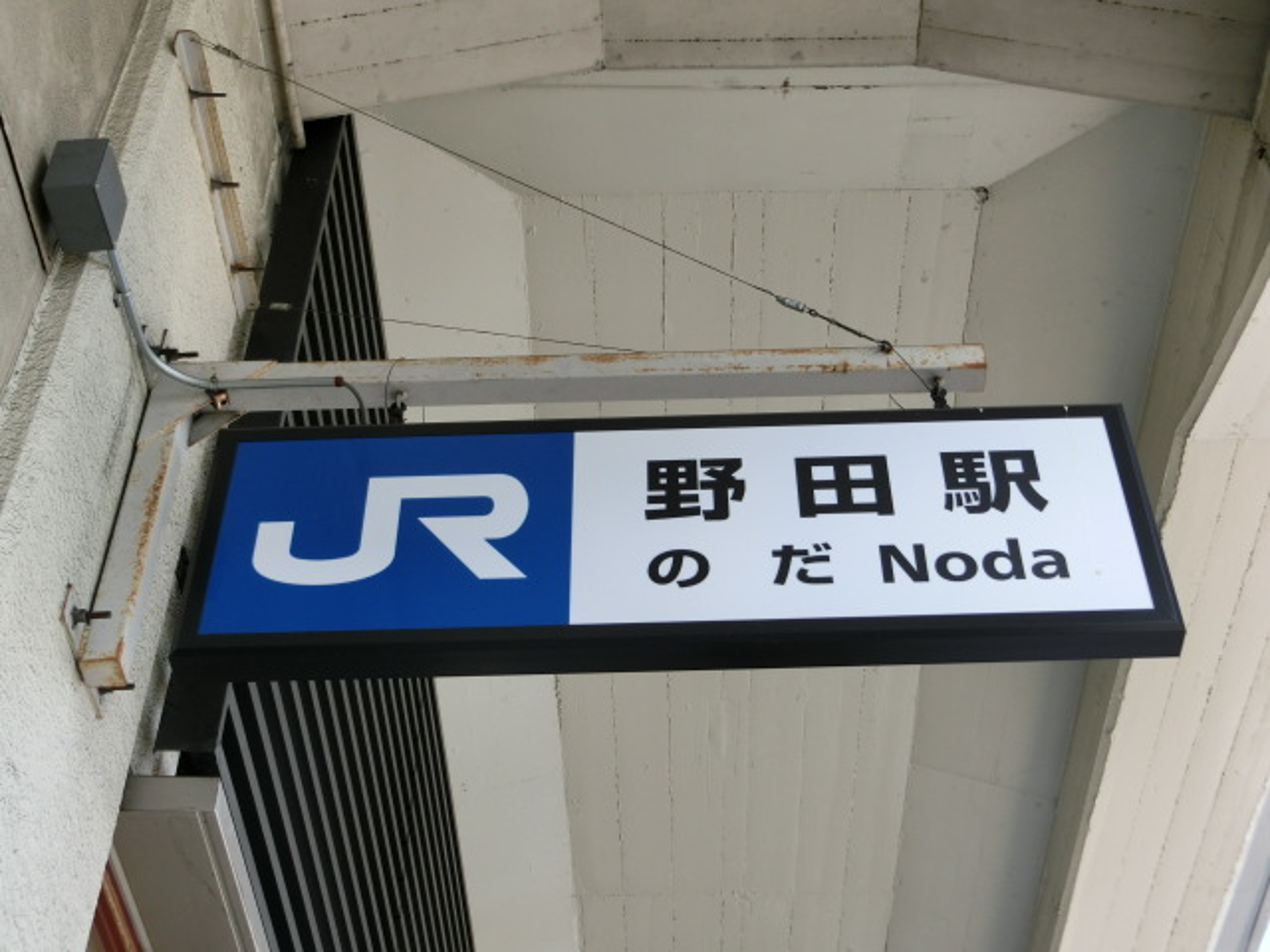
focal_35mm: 52
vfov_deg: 28.0
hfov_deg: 36.8
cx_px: 635
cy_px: 476
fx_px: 1908
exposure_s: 1/125
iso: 100
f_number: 4.7
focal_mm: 9.3
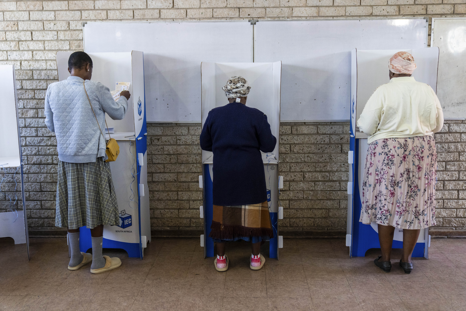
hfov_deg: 49.6
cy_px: 156
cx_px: 233
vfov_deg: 34.2
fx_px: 505
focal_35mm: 39
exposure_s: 1/640
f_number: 2.8
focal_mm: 39
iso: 1600
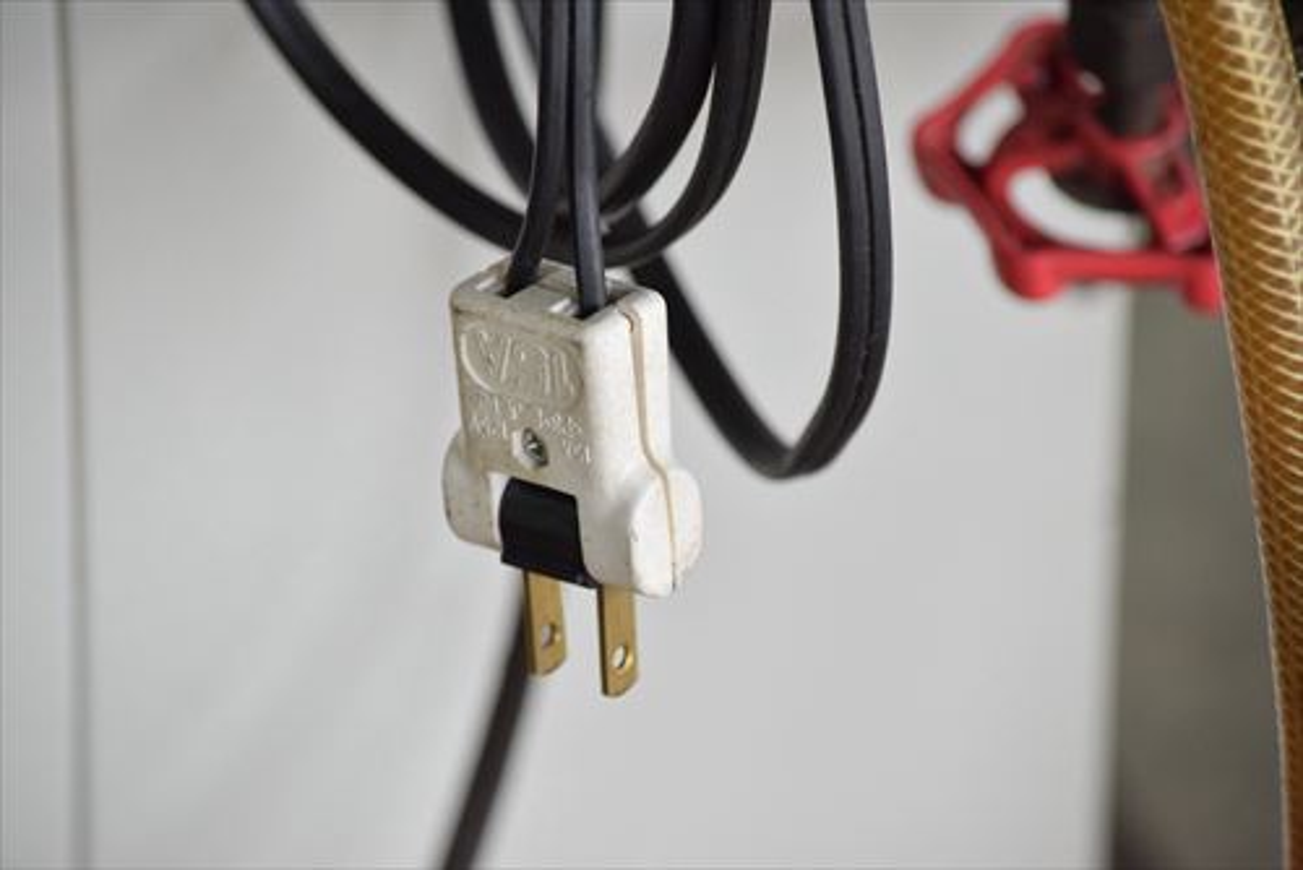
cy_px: 435
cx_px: 652
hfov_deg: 8.3
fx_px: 8963
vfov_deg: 5.6
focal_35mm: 248
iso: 1250
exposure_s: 1/400
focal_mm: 165
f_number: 6.3
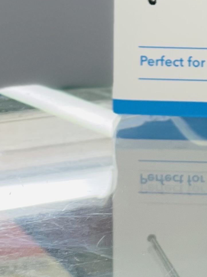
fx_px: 2137
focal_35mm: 268
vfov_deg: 7.3
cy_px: -87
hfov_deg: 5.5
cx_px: 250
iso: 50
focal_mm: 7.5
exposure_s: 1/100
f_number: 2.2
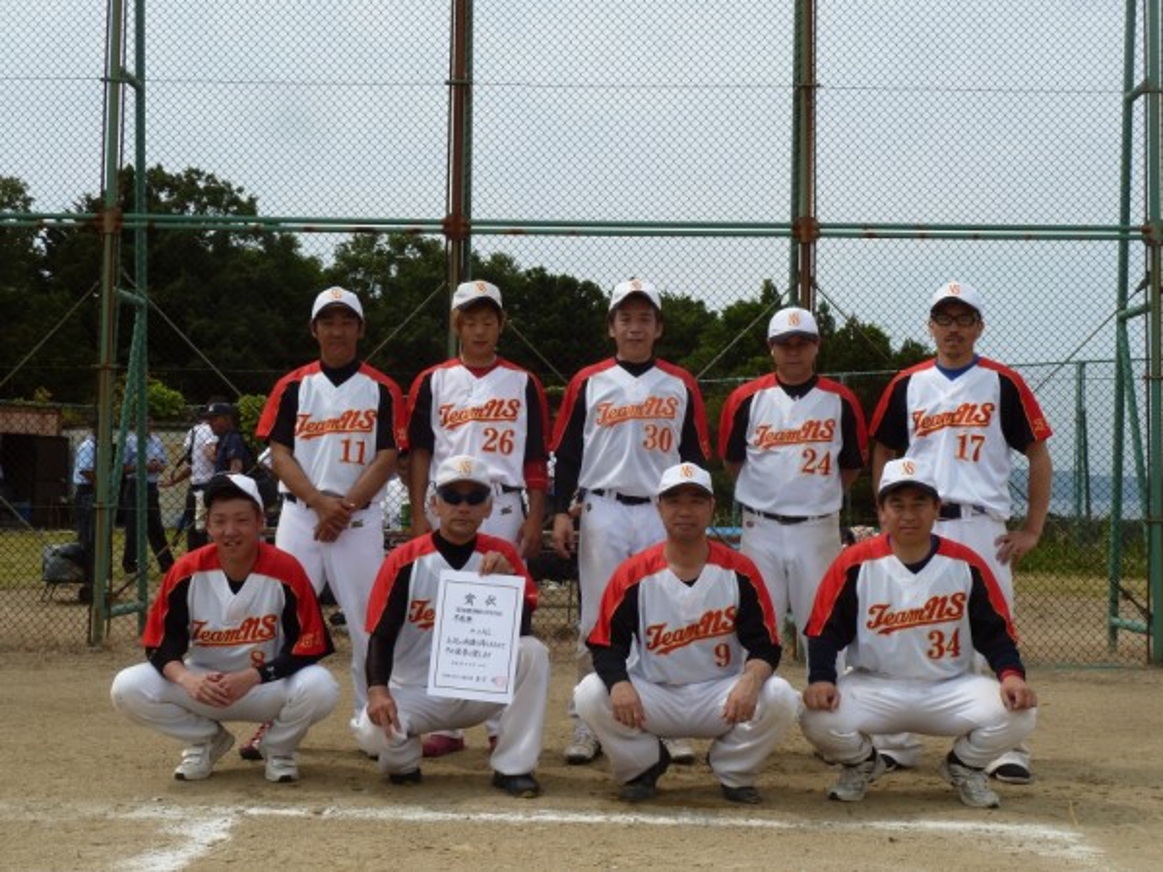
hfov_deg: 42.9
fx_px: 1478
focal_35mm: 44
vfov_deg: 32.9
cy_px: 436
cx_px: 582
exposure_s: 1/400
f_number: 5
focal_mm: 7.3
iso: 80
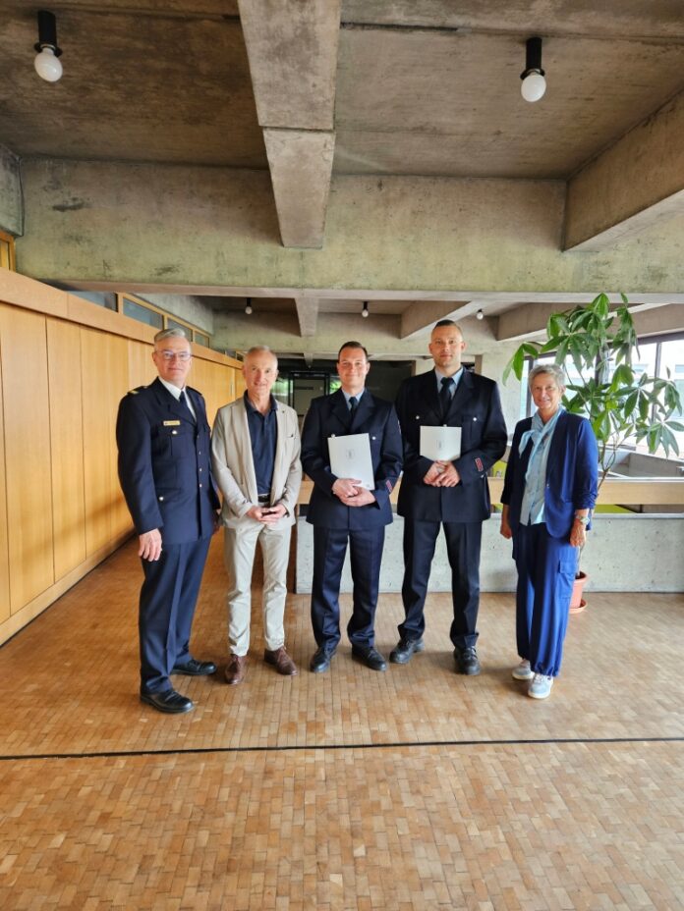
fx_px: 606
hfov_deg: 58.9
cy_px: 456
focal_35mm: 23
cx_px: 342
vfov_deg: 73.9
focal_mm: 5.4
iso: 640
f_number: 1.8
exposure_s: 1/142
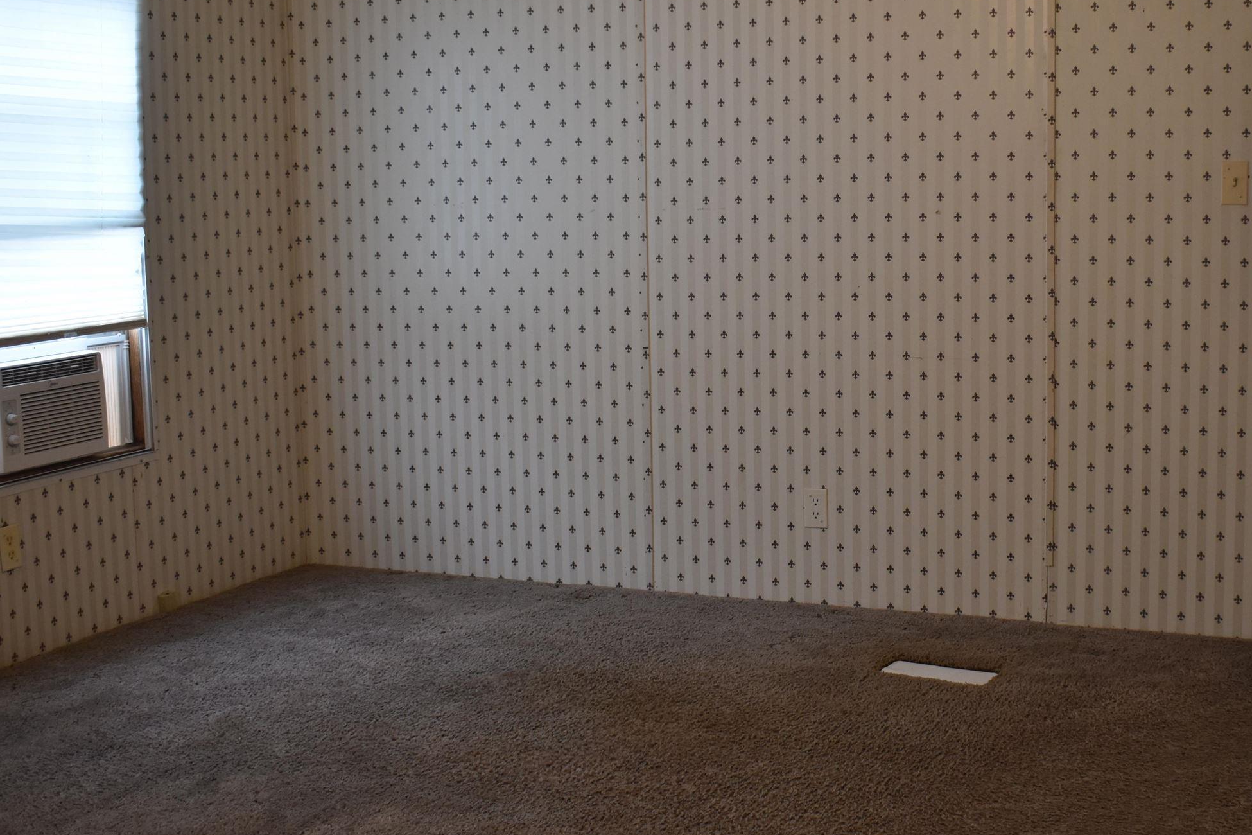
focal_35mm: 52
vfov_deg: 26.0
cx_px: 831
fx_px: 1808
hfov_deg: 37.8
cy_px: 351
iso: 400
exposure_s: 1/80
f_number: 4.5
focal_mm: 22
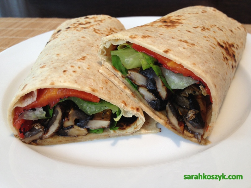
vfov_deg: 40.7
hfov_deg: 52.6
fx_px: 254
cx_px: 126
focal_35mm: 35
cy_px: 94
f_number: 2.4
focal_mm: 4.28
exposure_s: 1/40
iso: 50
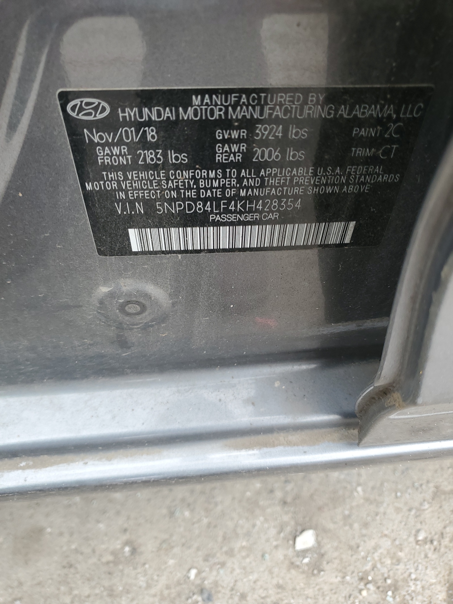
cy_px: 302
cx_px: 226
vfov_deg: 67.3
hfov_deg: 53.1
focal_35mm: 26
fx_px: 454
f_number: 1.5
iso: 50
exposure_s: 1/125
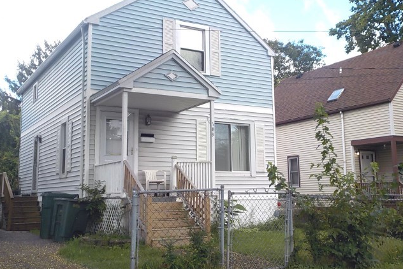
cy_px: 119
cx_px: 203
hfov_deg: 48.4
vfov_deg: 33.4
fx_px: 448
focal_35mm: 40
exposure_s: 1/500
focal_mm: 5.2
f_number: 3.7
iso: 125
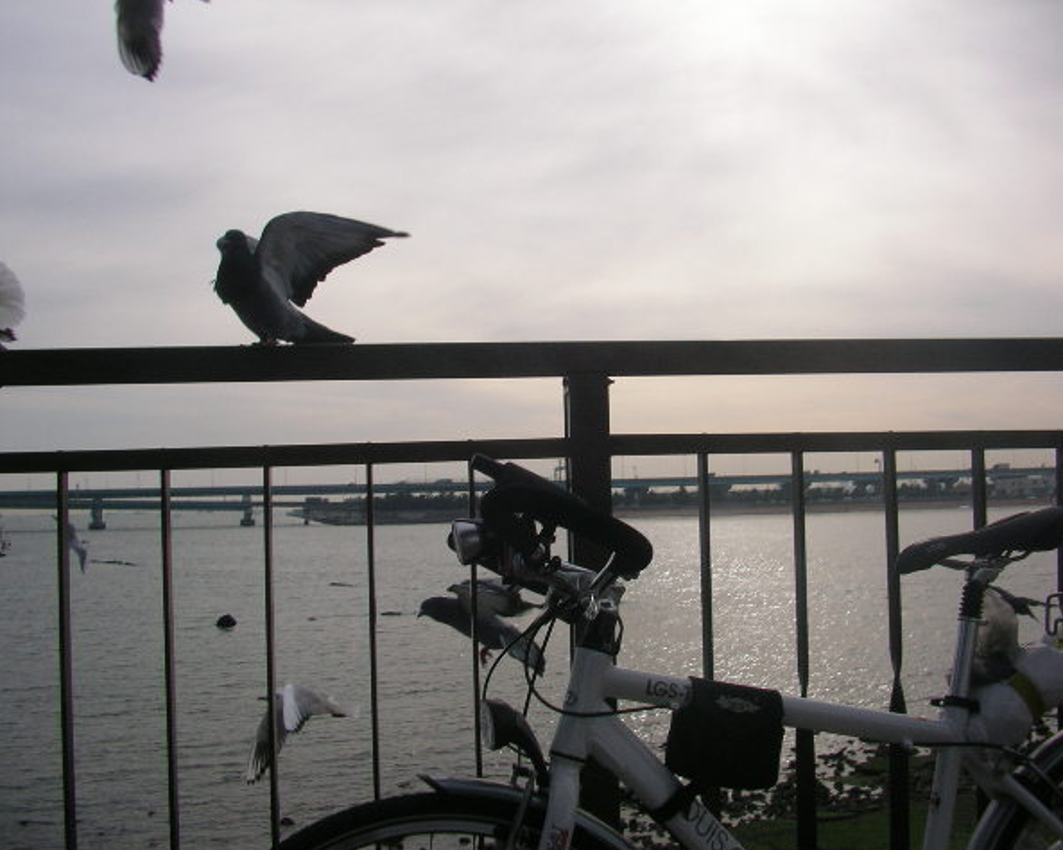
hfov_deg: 46.9
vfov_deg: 38.2
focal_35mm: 39
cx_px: 527
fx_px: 1227
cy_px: 427
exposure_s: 1/500
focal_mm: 5.7
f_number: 6.9
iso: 50
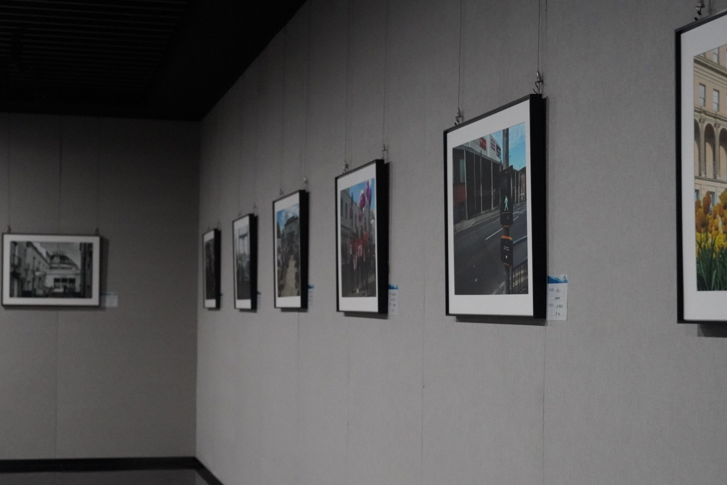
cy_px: 286
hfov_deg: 29.6
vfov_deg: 20.0
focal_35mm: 68
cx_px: 407
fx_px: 1374
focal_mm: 56
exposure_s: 1/80
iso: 12800
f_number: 5.6
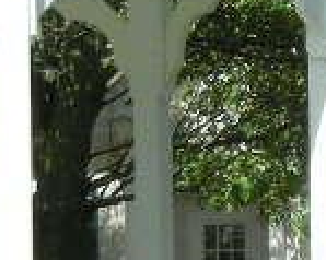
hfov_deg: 5.5
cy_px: 212
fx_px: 3365
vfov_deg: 4.4
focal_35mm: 349
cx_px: 569
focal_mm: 9.3
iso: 160
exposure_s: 1/826
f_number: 3.9
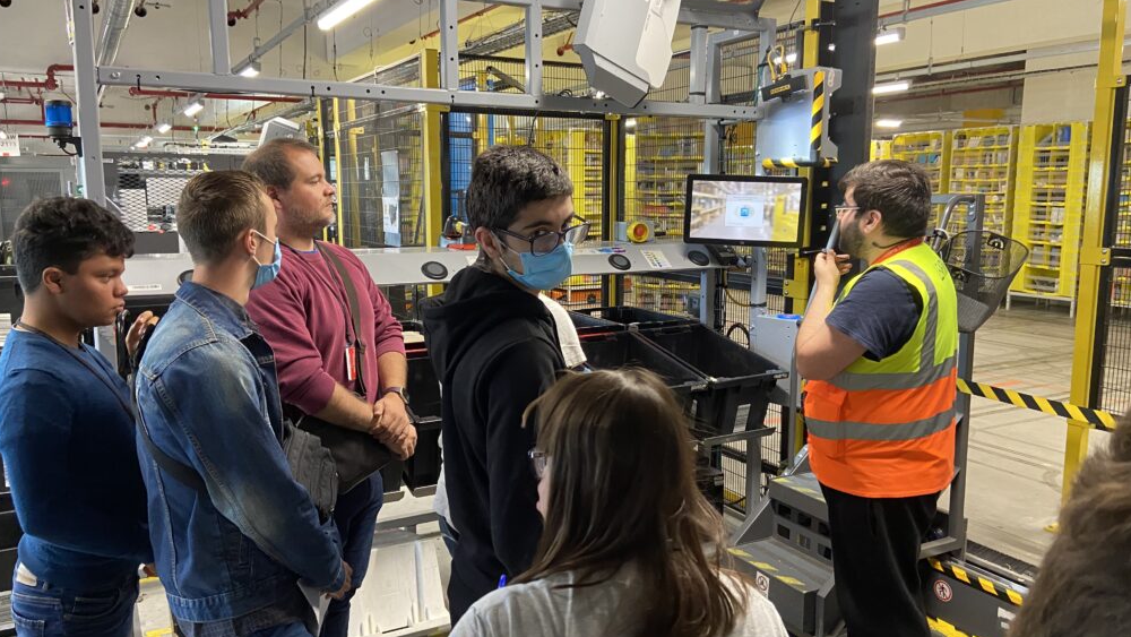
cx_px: 563
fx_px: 870
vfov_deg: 40.2
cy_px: 326
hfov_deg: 66.1
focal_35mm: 29
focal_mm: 4.25
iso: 320
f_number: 1.8
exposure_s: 1/50
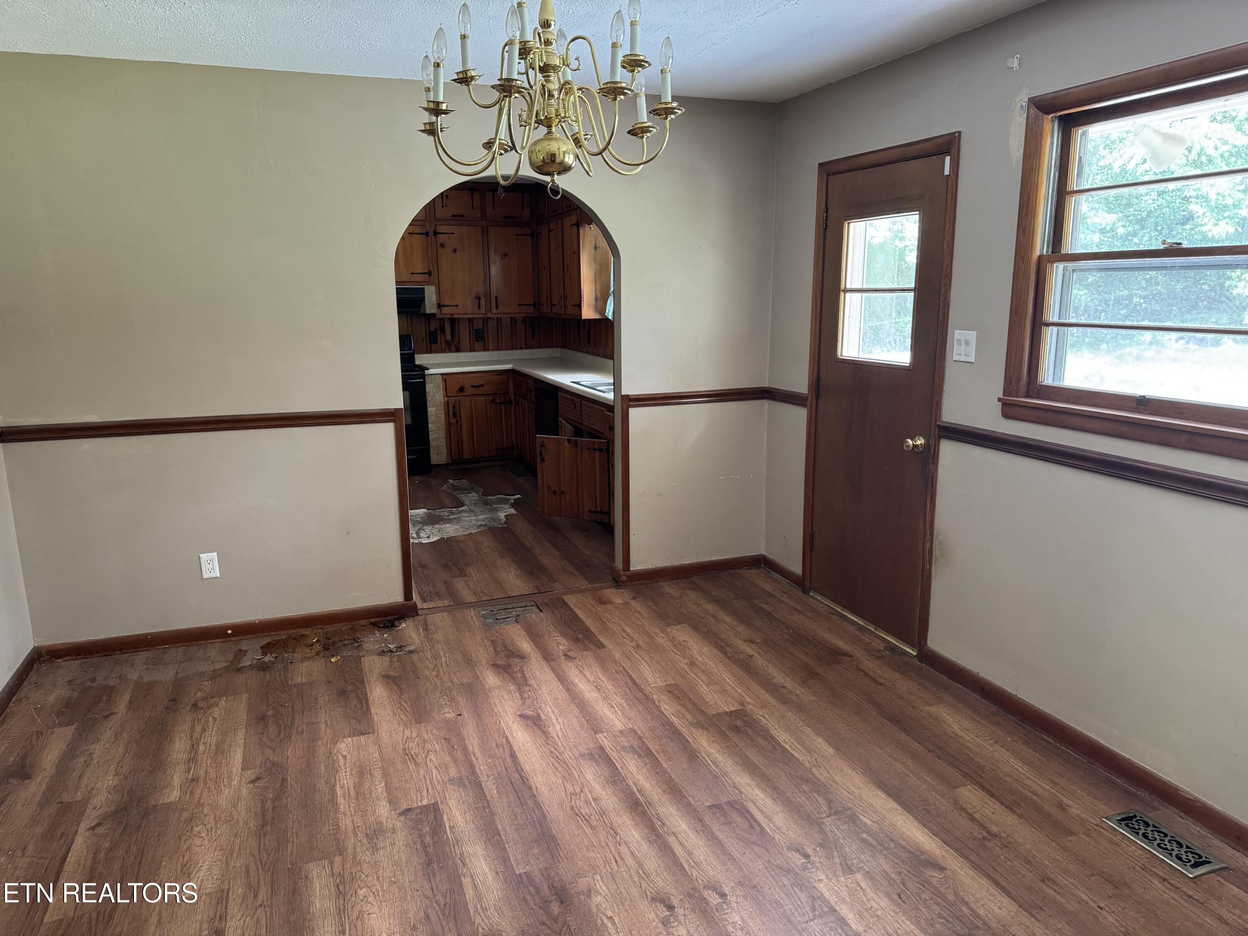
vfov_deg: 56.8
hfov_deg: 71.6
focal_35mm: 24
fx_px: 865
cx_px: 624
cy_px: 468
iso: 400
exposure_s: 1/60
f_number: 1.78
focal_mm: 6.76
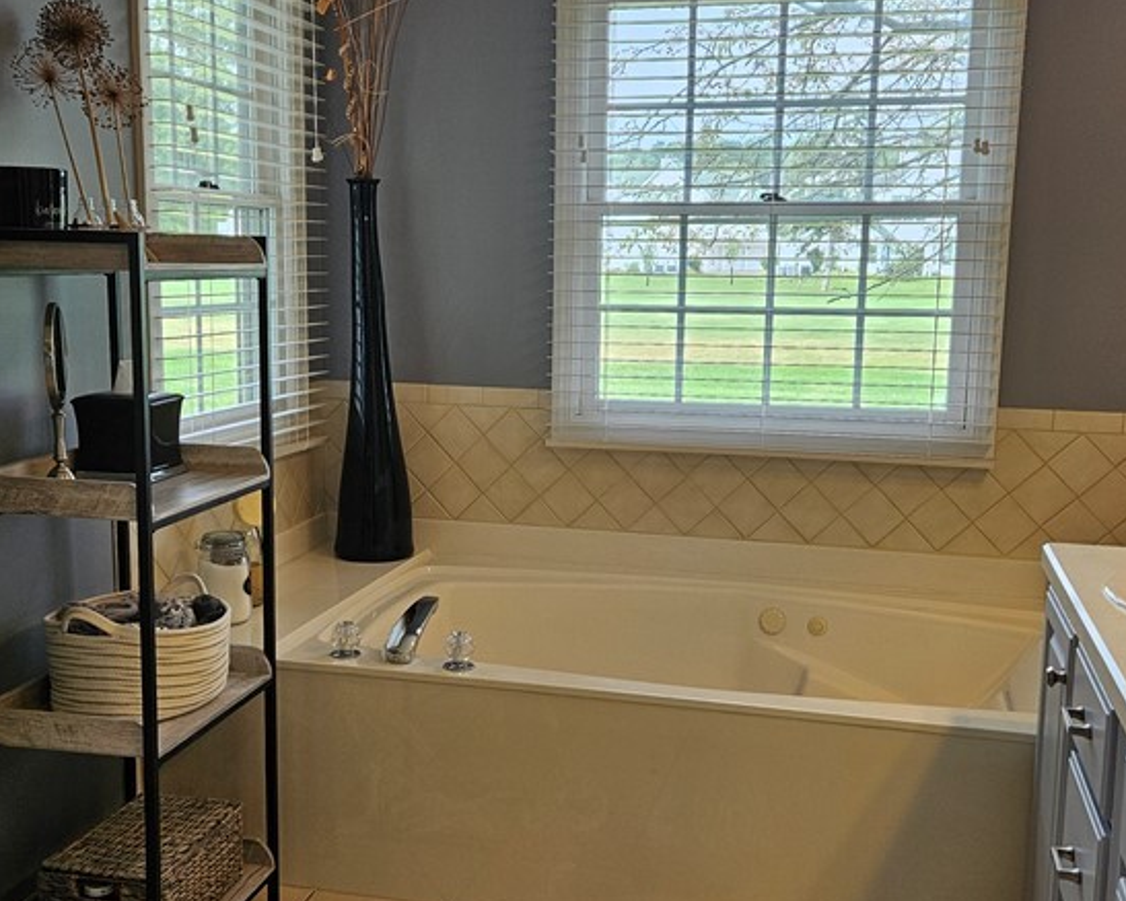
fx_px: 1400
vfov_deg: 35.7
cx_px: 539
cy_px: 453
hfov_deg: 43.8
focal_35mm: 42
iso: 50
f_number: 1.8
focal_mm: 5.4
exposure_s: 1/120
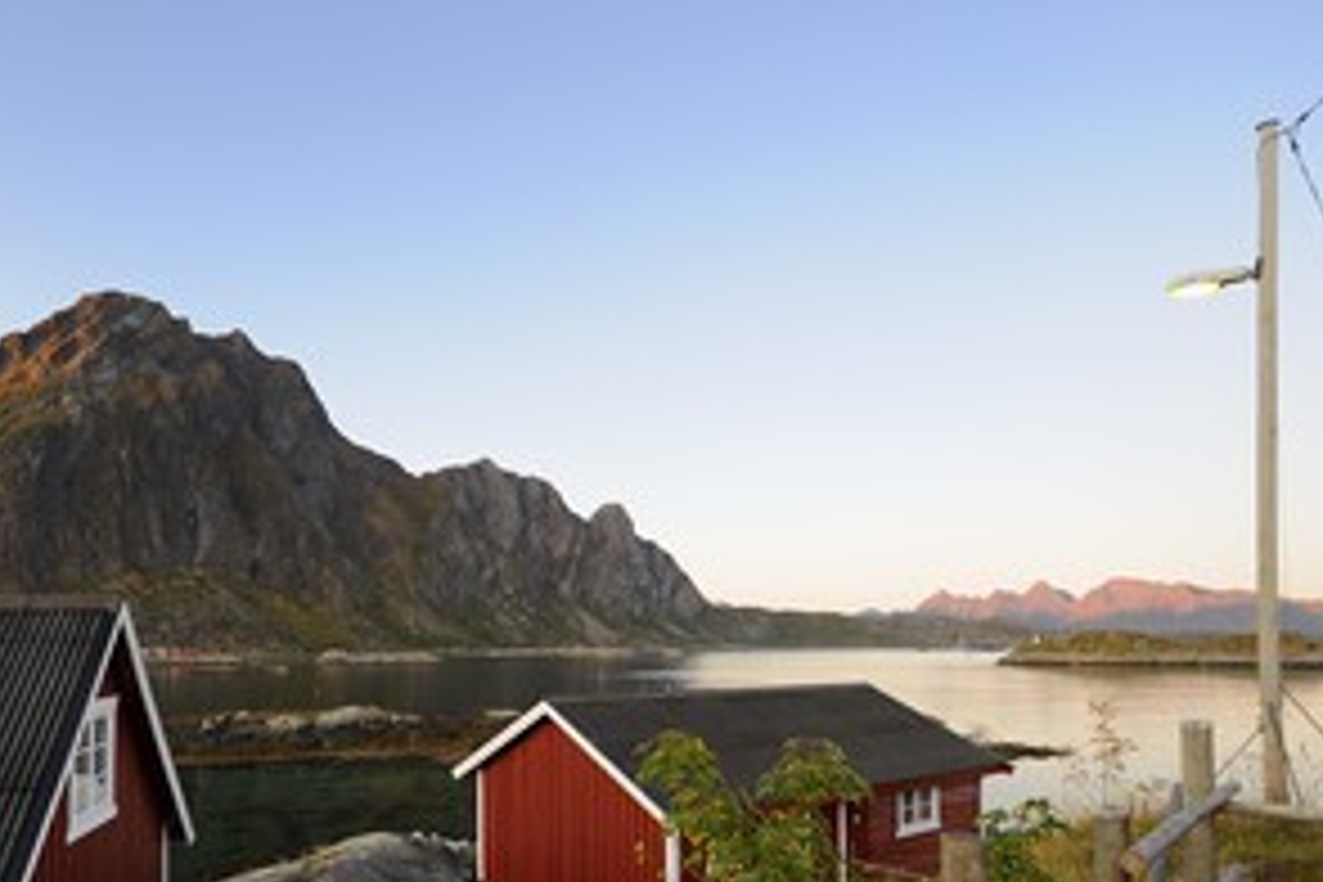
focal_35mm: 20
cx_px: 518
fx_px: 735
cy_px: 612
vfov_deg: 60.0
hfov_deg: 82.8
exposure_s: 1/80
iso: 200
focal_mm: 14
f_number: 4.5
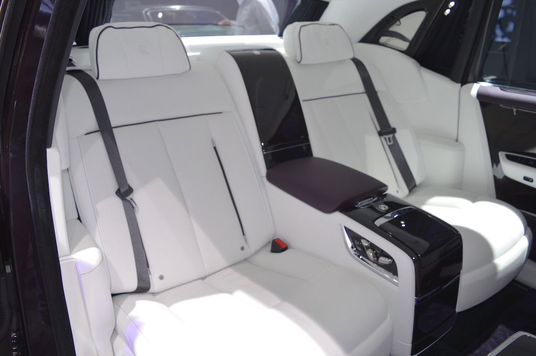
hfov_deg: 67.4
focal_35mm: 27
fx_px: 402
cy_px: 178
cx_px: 268
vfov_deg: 47.8
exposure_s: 1/60
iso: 100
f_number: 4
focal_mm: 18
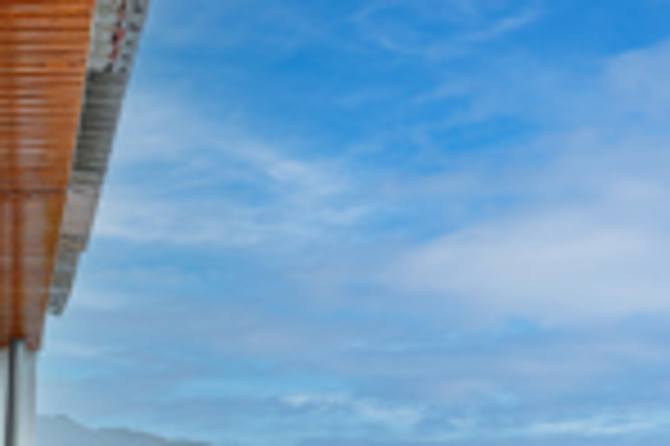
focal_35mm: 43
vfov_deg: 26.8
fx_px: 799
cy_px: 561
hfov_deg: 39.2
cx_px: -27
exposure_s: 1/25
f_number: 7.1
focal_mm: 16
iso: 80
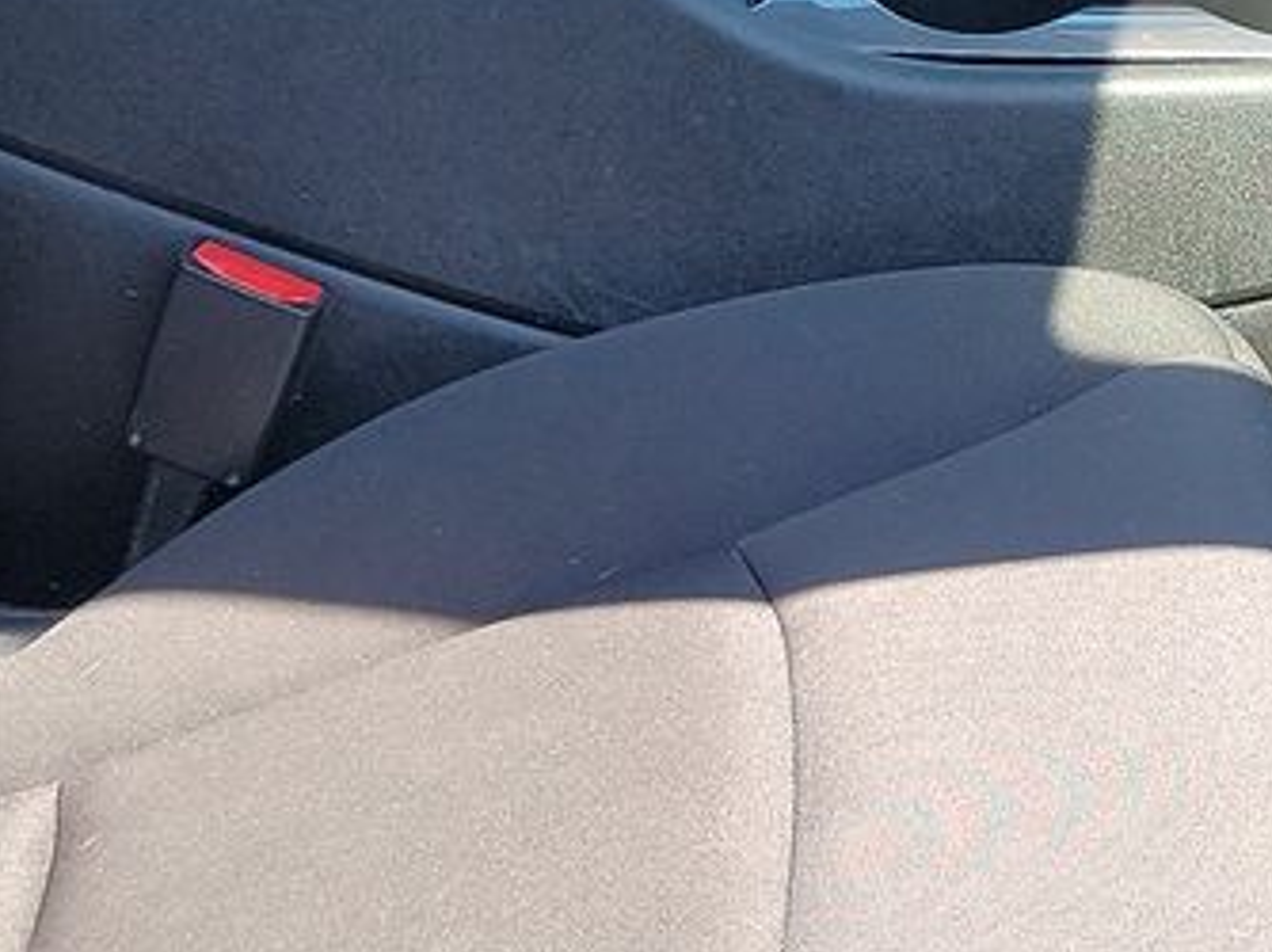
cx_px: 1173
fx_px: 4223
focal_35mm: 115
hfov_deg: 16.9
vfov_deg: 12.7
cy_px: -11
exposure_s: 1/119
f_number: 1.8
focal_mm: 6.7
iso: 52
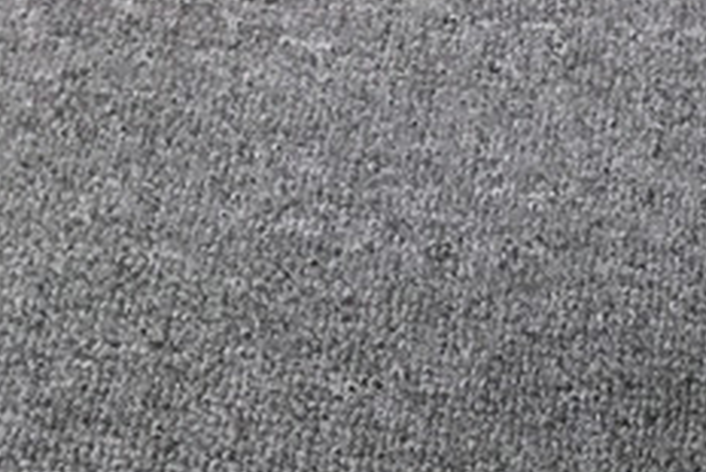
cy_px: 1009
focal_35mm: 125
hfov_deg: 14.9
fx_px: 2453
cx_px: 1132
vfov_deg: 10.0
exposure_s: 1/468
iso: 25
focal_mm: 3.3
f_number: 2.4
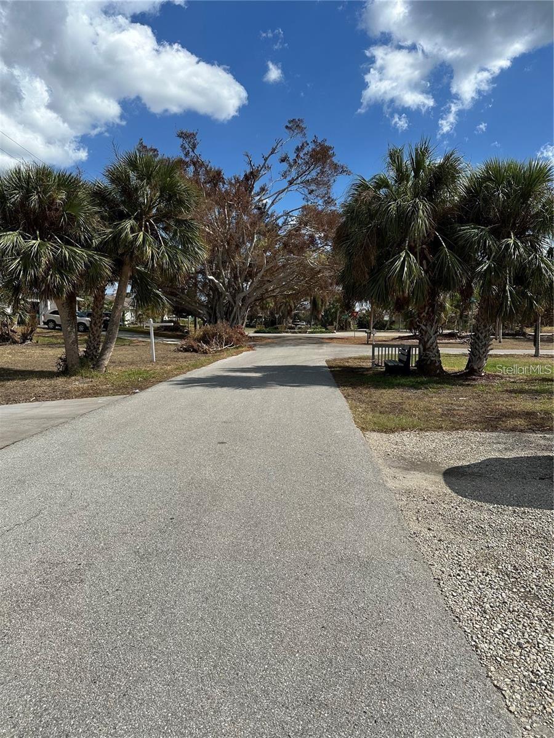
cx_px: 277
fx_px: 512
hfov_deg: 56.8
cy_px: 369
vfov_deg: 71.6
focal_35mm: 24
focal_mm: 6.86
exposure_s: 1/7042
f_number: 1.78
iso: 80
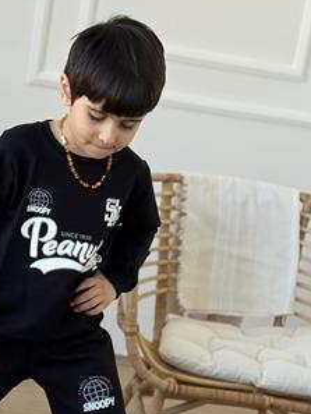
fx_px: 1029
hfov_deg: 17.1
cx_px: 78
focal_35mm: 86
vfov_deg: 22.7
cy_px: 267
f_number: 1.78
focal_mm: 6.76
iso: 100
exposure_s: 1/212
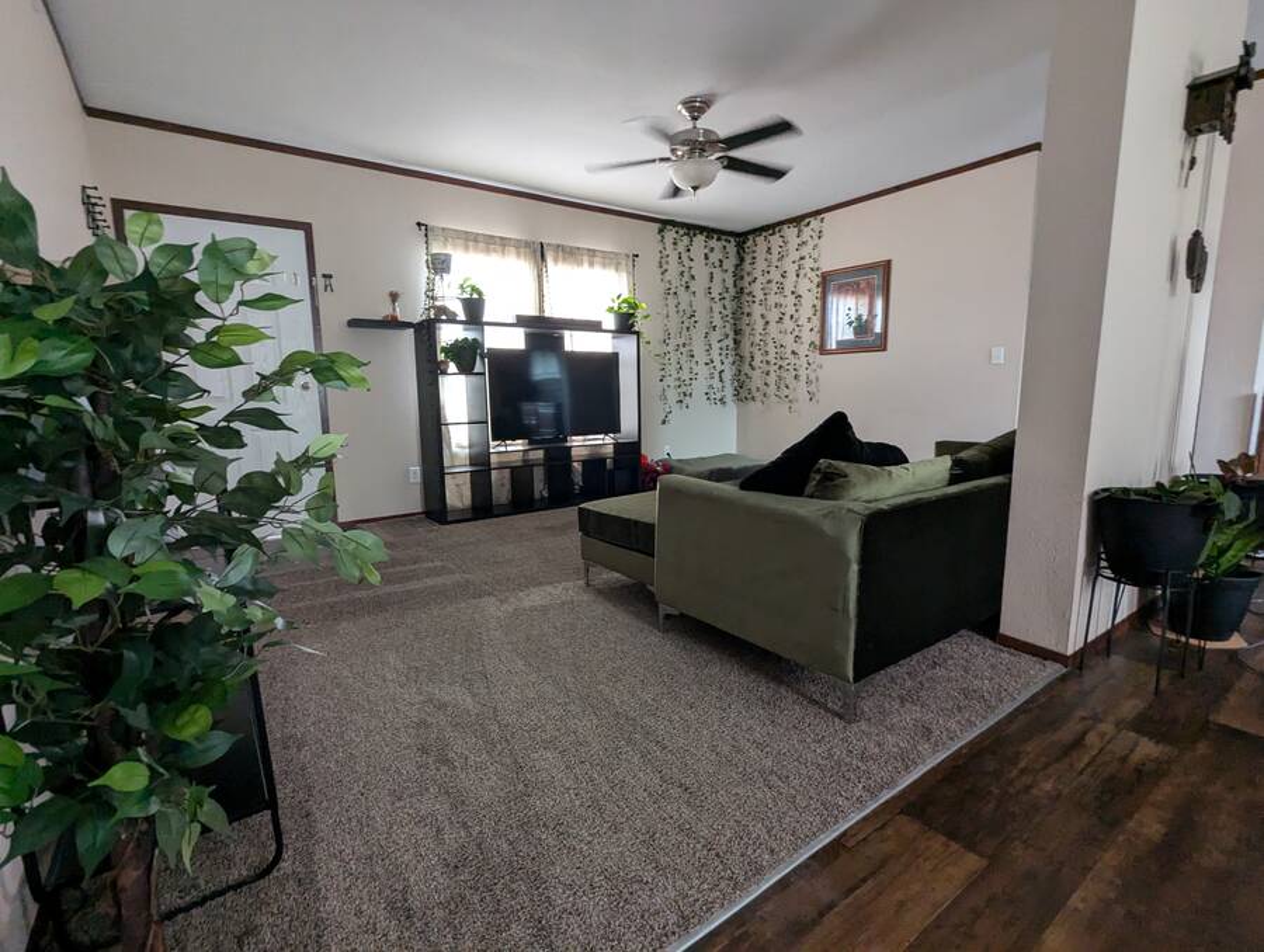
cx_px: 632
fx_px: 585
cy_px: 476
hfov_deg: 94.4
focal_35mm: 16
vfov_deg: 78.3
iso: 260
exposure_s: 1/28.3
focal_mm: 2.35
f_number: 2.2
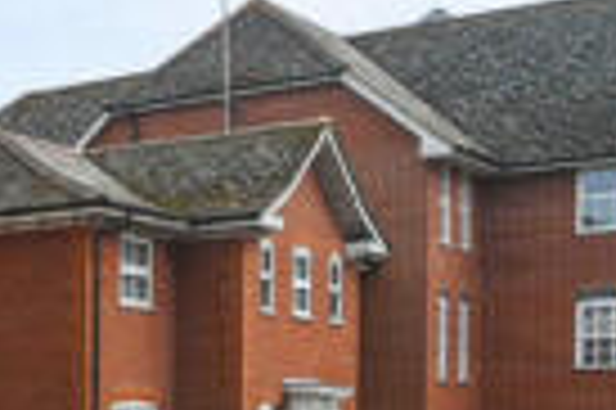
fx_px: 1145
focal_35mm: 67
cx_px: -796
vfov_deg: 20.2
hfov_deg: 16.2
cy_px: 252
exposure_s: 1/250
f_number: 11
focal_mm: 14
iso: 400
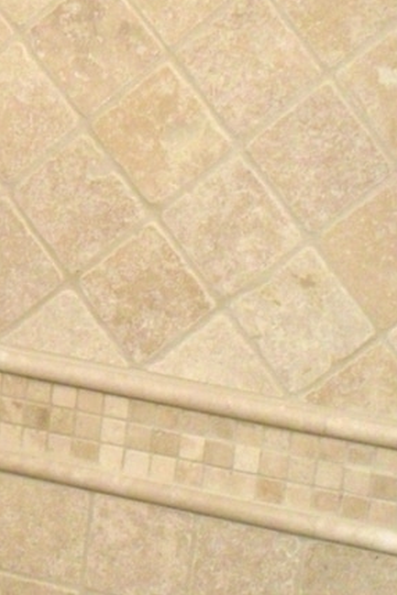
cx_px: -98
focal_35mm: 113
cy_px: 268
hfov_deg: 11.8
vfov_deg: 18.1
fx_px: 1869
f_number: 3.2
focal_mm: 6.3
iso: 200
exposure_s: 1/15
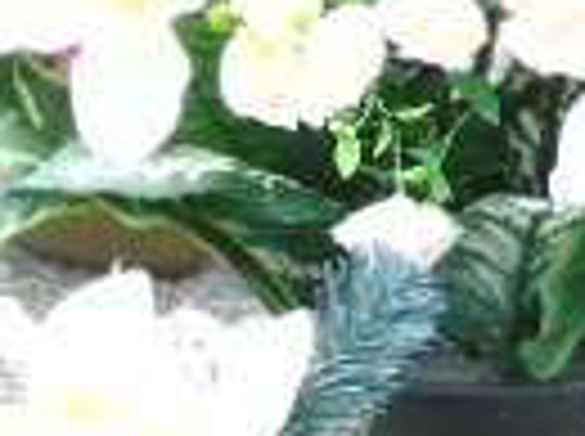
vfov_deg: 5.4
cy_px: -481
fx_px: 4487
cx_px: 1436
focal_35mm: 266
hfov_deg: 7.0
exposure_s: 1/160
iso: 80
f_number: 4.3
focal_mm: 9.6
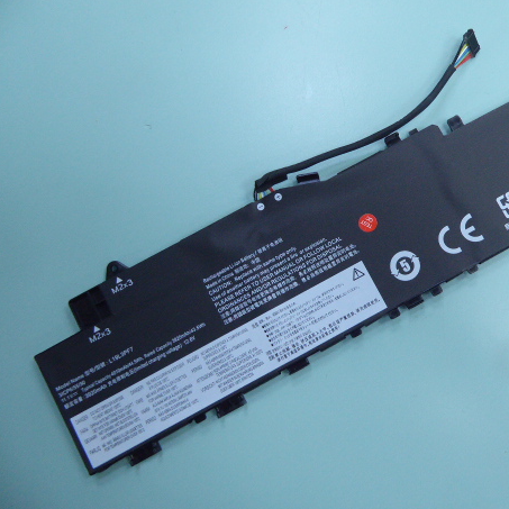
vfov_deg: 54.0
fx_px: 499
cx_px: 356
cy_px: 265
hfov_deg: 52.5
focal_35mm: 30
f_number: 3.3
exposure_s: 1/50
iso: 400
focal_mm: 4.3
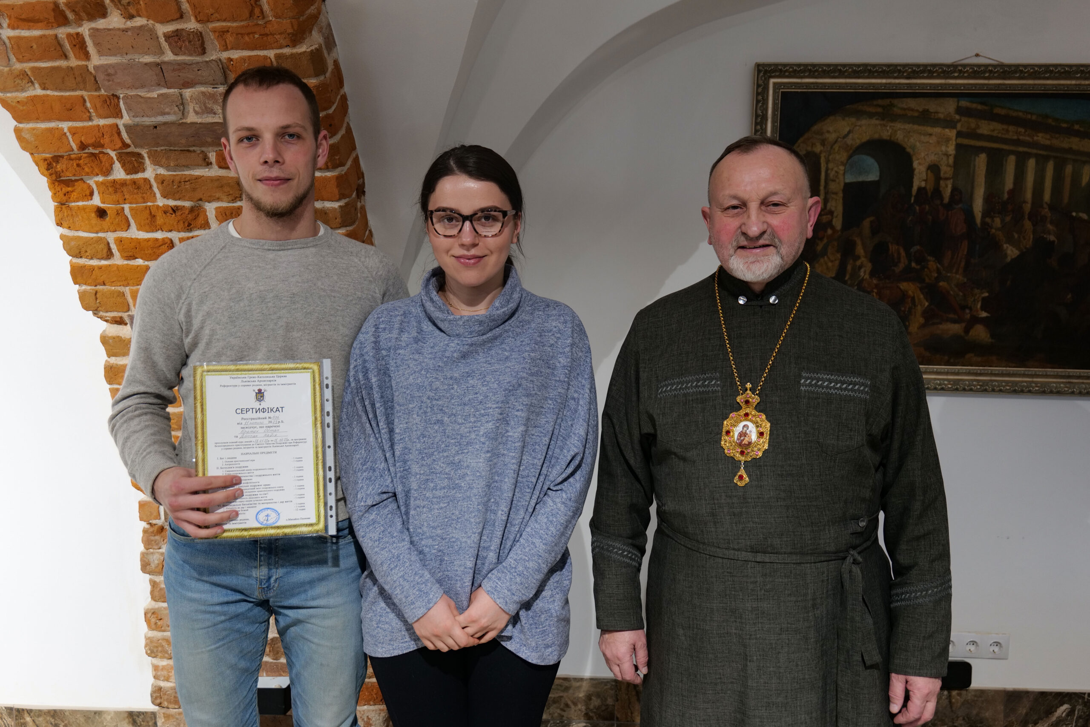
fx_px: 908
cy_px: 364
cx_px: 545
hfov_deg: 61.9
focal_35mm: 30
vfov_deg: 43.6
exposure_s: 1/60
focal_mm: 30
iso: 640
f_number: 4.1
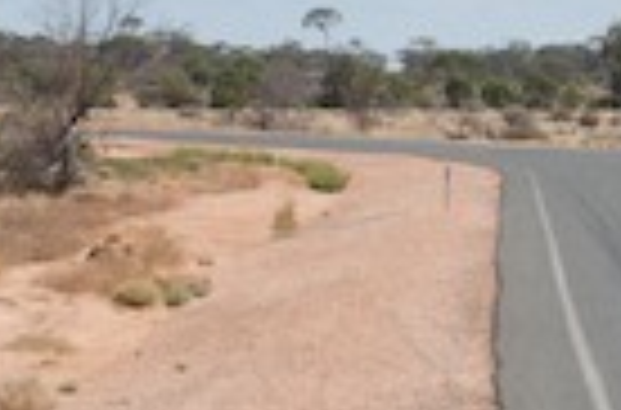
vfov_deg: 2.7
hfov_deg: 4.0
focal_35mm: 510
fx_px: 8768
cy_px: 261
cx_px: 706
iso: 320
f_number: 11
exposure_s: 1/500
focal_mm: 78
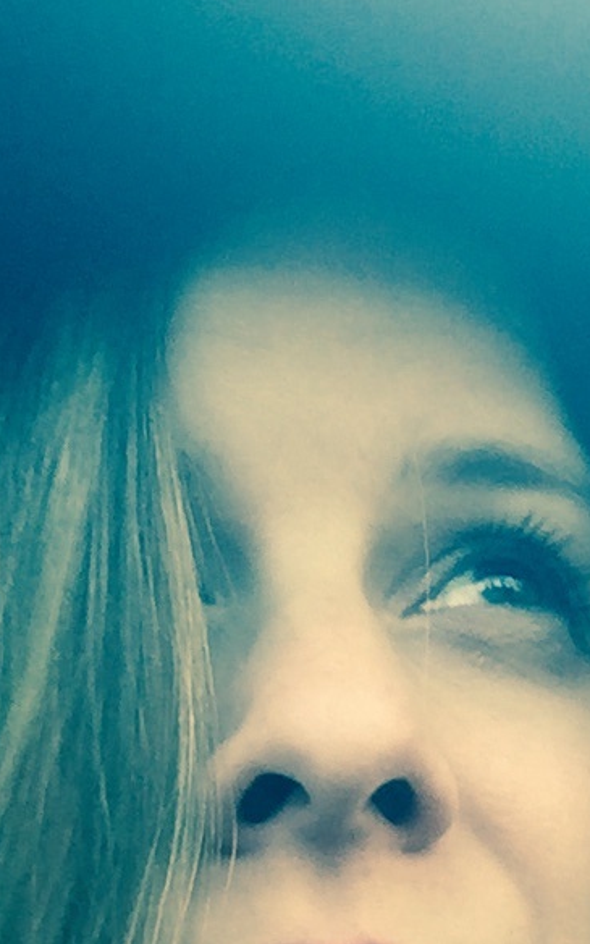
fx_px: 1852
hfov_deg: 18.0
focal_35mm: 72
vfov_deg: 27.1
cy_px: 931
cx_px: 191
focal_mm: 2.65
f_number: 2.2
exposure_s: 1/100
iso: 40
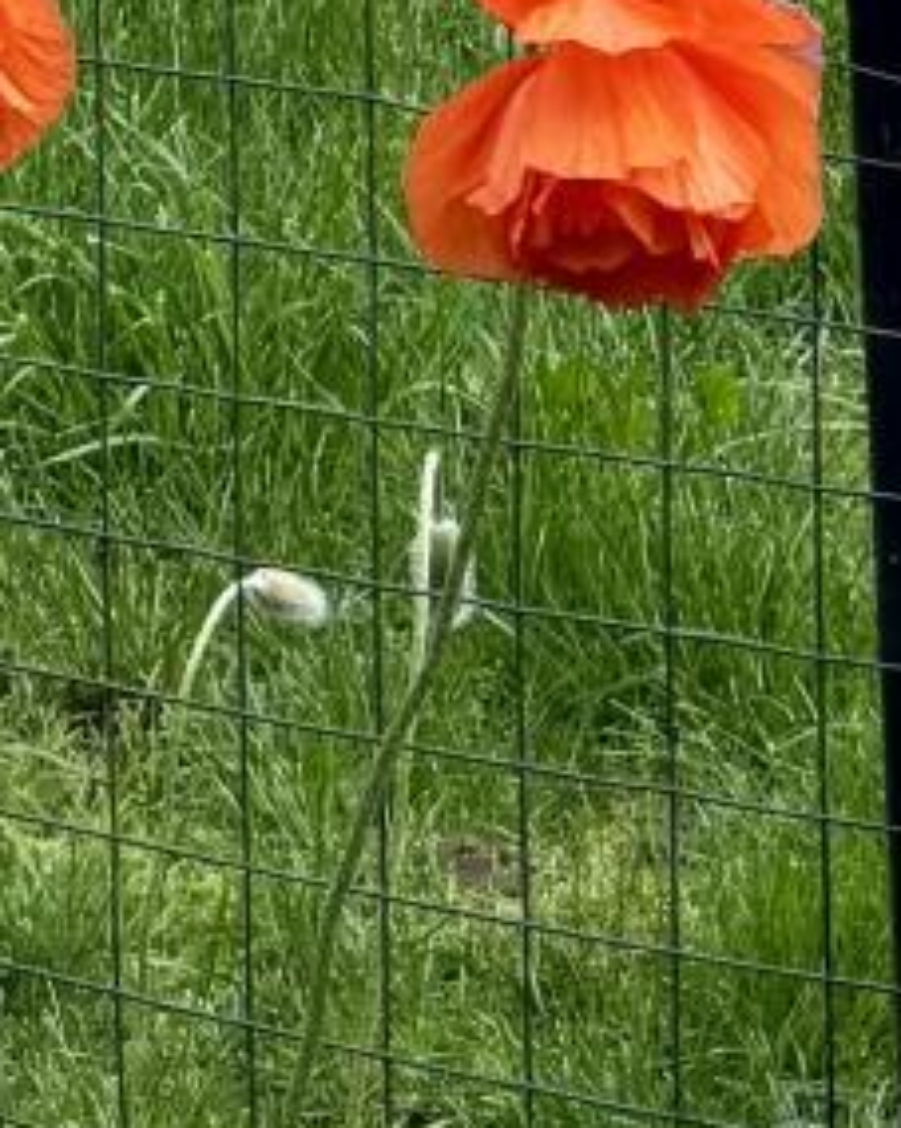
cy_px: -1720
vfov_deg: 10.0
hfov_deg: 9.2
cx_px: -329
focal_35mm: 165
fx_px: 5503
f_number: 1.78
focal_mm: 6.76
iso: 80
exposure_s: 1/2174
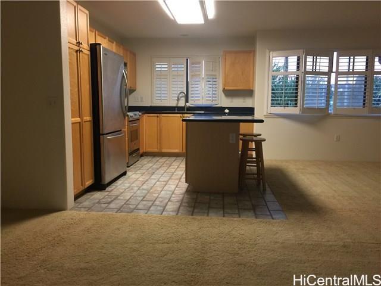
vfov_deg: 48.2
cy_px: 143
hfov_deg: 61.7
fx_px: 319
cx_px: 190
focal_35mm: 29
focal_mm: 4.15
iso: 100
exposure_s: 1/15
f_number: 2.2
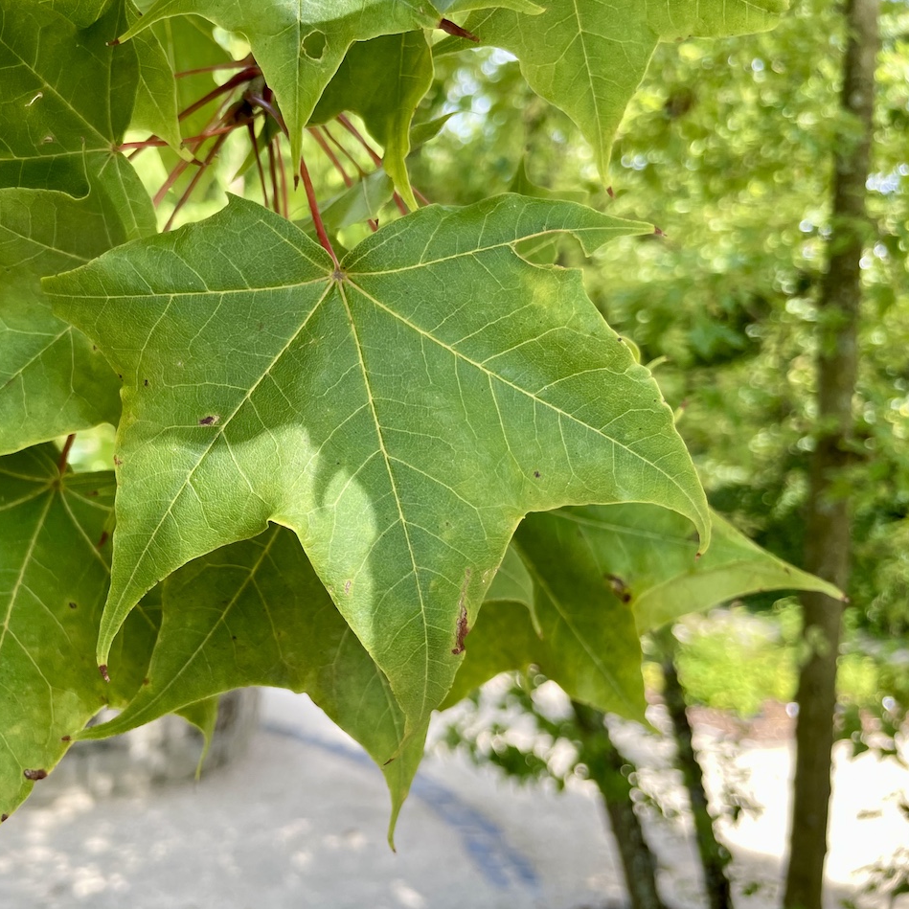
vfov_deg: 52.5
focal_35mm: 31
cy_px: 458
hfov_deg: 51.5
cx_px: 302
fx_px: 921
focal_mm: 4.2
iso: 32
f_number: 1.6
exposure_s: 1/213
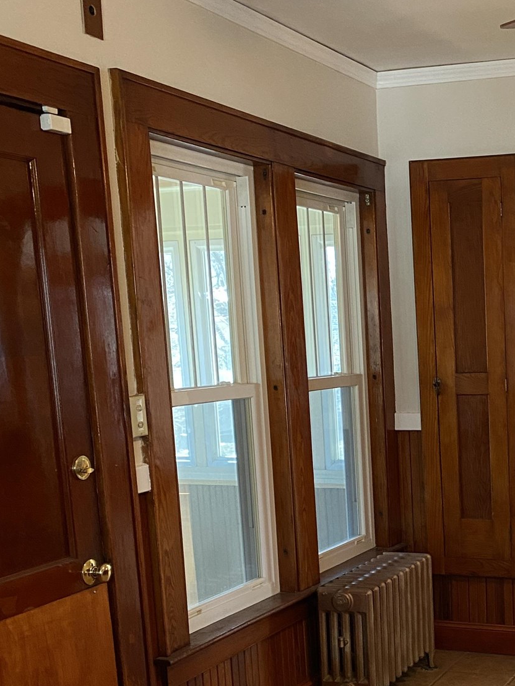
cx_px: 511
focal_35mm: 54
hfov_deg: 25.7
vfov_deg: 34.7
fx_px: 1071
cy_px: 523
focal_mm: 4.25
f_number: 1.8
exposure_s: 1/60
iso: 250
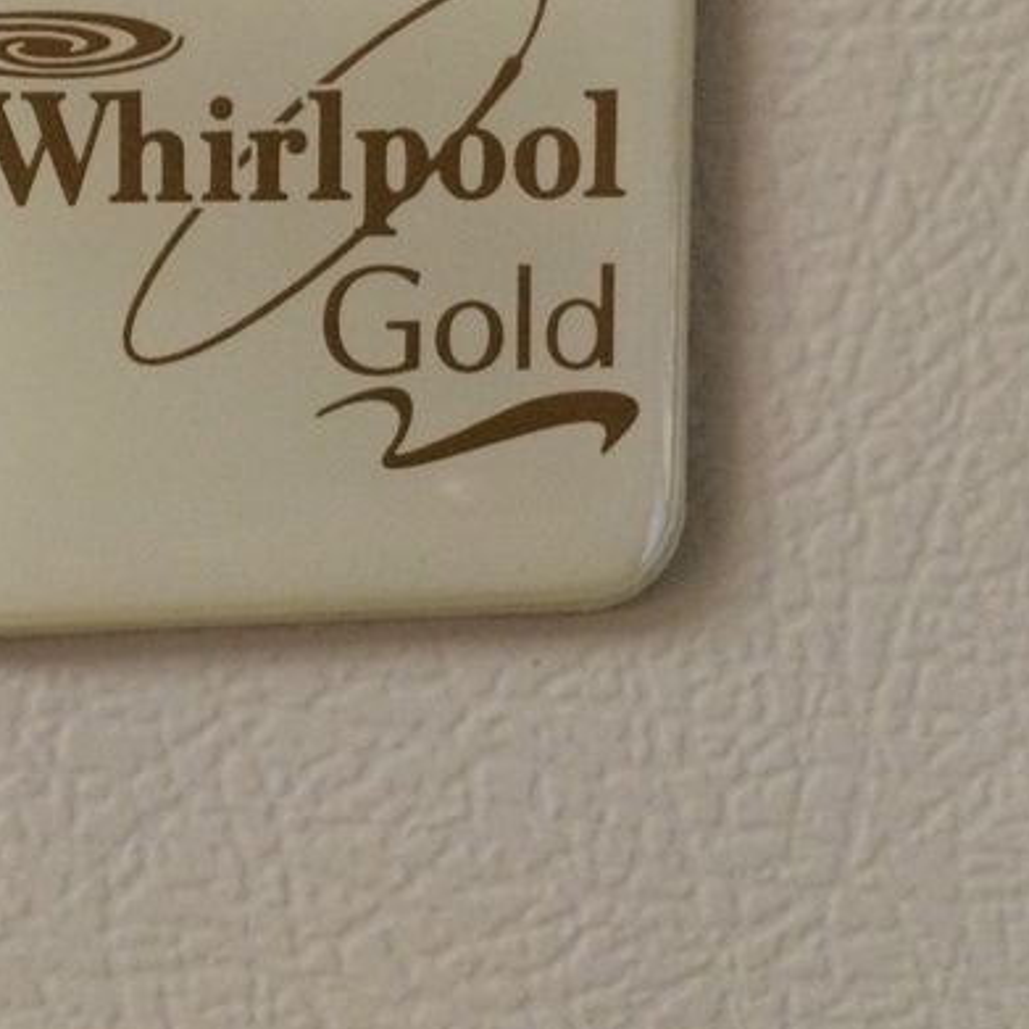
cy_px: 251
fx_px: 2052
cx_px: 79
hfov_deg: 27.1
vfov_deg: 27.7
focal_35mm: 61
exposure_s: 1/30
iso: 250
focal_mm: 4.12
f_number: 2.2
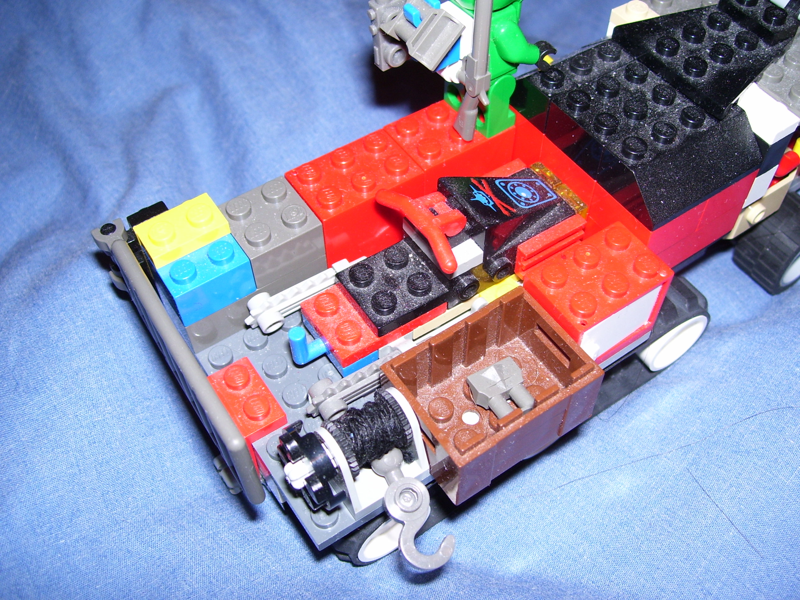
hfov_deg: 50.1
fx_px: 855
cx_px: 400
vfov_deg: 38.7
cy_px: 300
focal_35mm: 37
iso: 80
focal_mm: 6
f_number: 2.7
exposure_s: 1/60
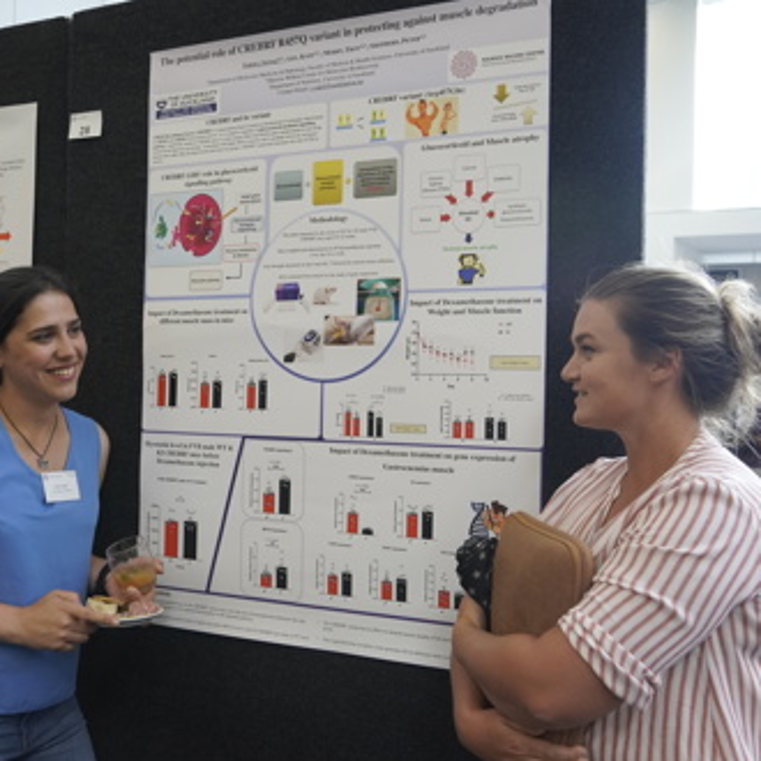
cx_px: 321
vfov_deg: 45.3
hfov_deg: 45.2
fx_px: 911
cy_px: 382
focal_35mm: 37
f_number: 4
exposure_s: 1/160
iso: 1250
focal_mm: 19
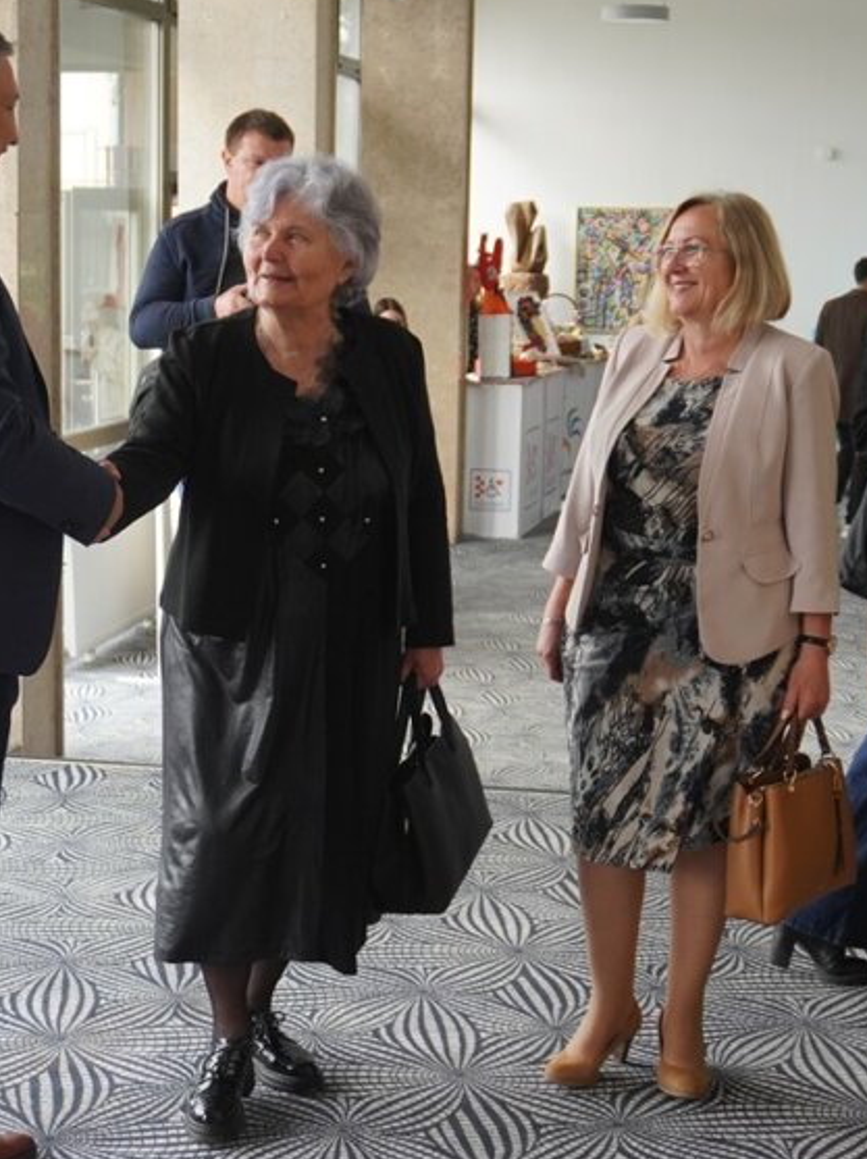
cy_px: 596
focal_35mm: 69
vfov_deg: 28.2
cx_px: 362
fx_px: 2307
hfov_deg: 21.3
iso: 800
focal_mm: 26
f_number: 4.5
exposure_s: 1/320
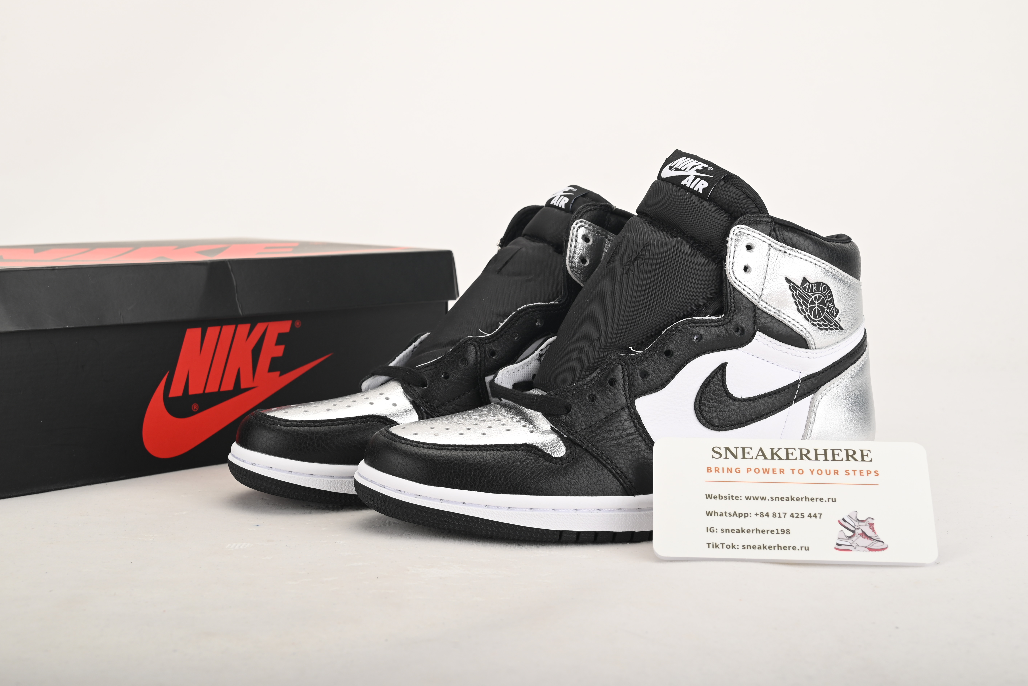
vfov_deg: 25.5
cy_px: 327
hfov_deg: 37.5
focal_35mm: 53
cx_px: 525
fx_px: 1514
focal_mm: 50
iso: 100
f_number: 11
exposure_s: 1/200
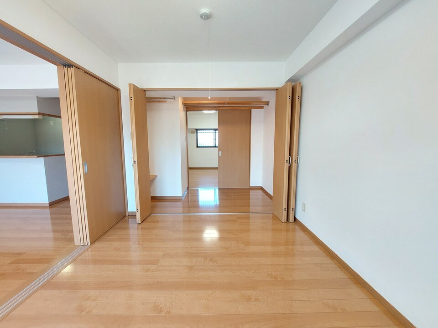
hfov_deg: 106.2
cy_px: 164
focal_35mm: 13
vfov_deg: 89.9
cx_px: 219
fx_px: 164
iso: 320
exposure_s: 1/60
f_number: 2.2
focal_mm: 1.74
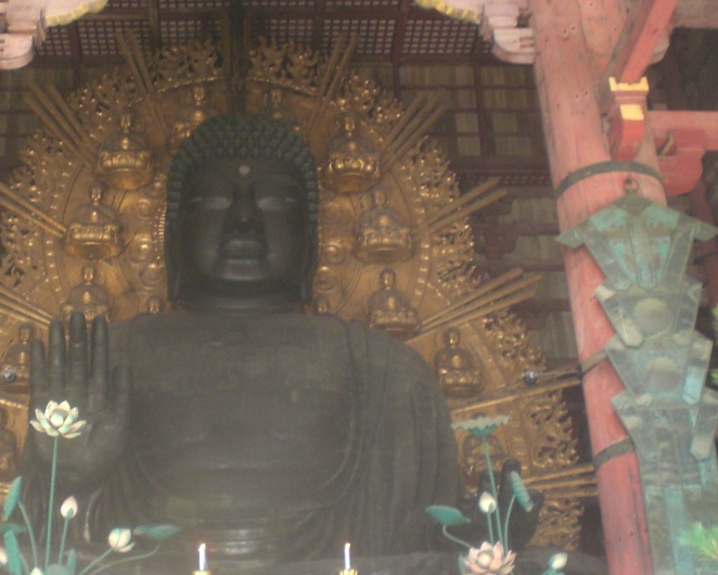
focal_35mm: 56
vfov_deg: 27.1
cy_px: 286
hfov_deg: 33.2
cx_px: 233
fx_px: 1190
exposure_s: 1/25
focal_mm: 6.3
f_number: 3.1
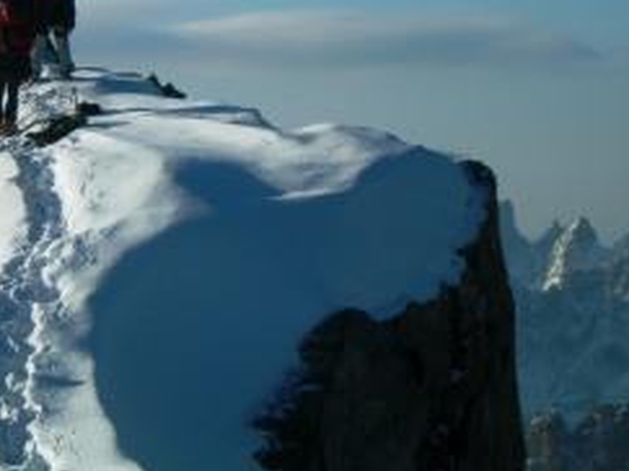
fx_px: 3814
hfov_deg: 9.4
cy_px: 41
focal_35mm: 210
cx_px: 158
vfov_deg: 7.1
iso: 50
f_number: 8.2
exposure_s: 1/326
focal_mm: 23.4
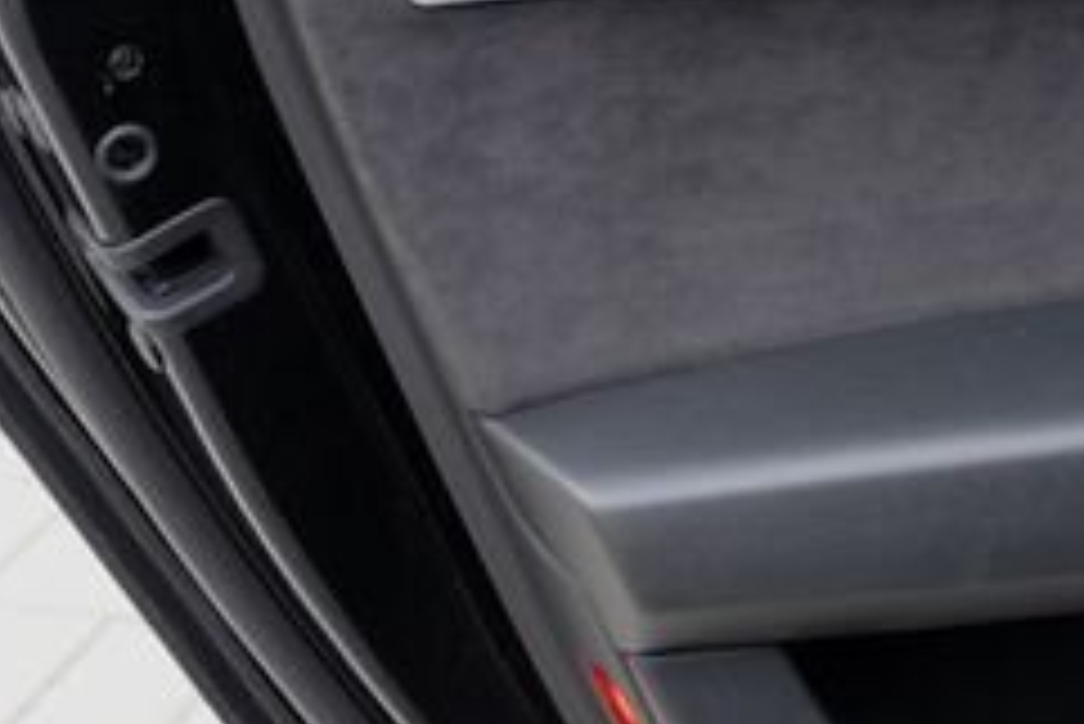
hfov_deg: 14.3
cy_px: -286
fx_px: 4218
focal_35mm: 140
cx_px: 1241
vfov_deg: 9.6
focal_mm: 33
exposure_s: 1/80
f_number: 4
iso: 100
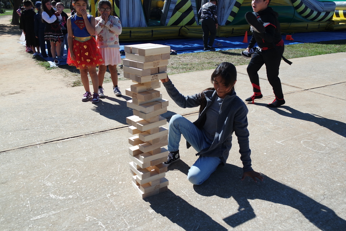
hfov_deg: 61.9
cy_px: 116
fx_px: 288
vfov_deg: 43.6
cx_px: 173
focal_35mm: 30
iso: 100
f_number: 6.3
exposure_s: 1/320
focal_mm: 20
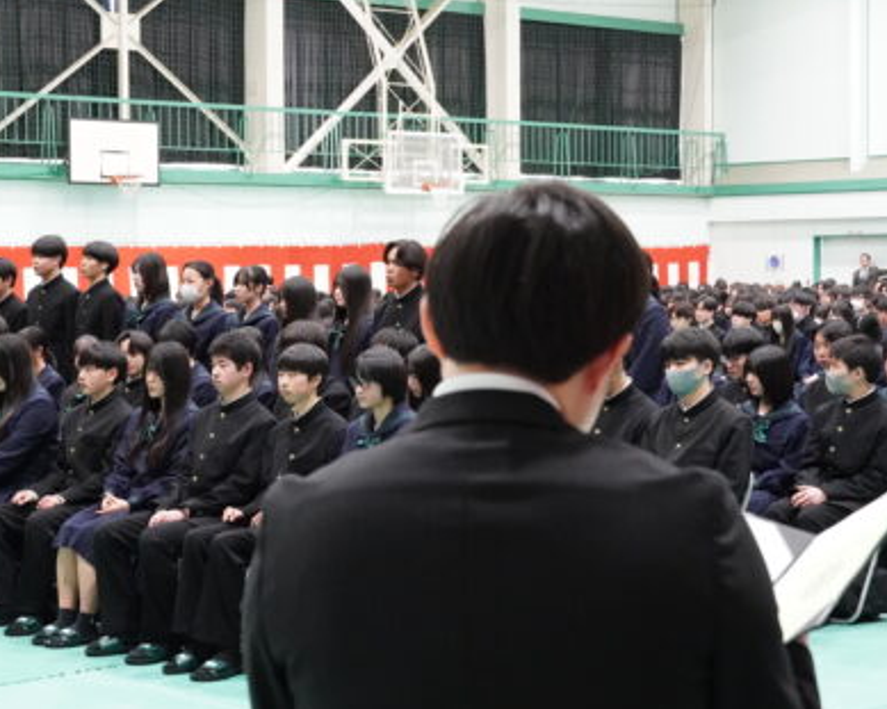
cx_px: 299
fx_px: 2091
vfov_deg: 19.2
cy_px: 294
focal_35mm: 80
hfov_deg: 23.8
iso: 5000
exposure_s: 1/60
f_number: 5.6
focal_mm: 39
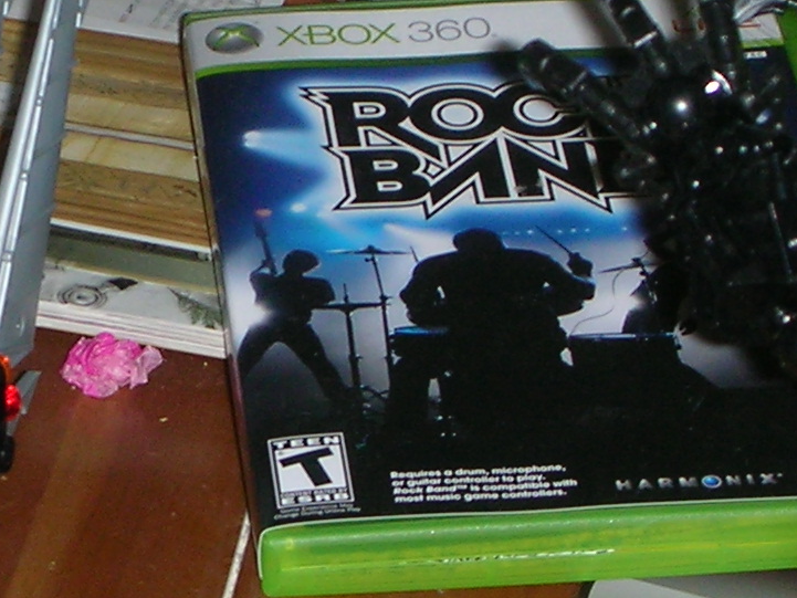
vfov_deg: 7.2
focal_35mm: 207
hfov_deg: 9.5
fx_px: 4767
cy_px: 255
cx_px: -90
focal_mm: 8.8
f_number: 3.7
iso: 50
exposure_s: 1/60.1
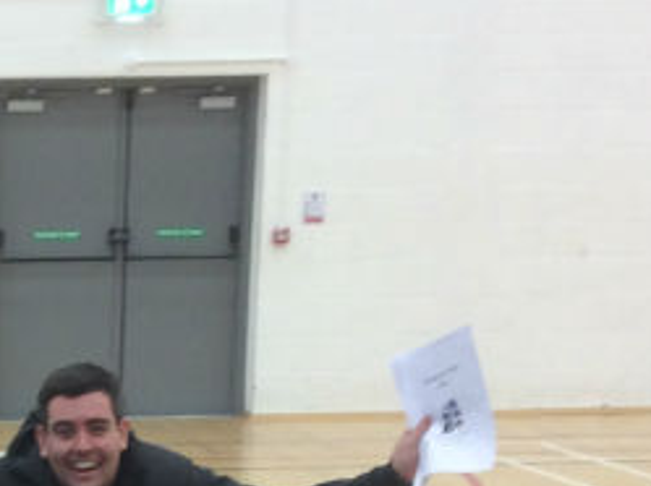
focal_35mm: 126
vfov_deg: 11.3
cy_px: 698
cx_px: -227
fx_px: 2366
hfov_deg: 14.9
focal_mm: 3.3
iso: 40
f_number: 2.4
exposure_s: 1/33
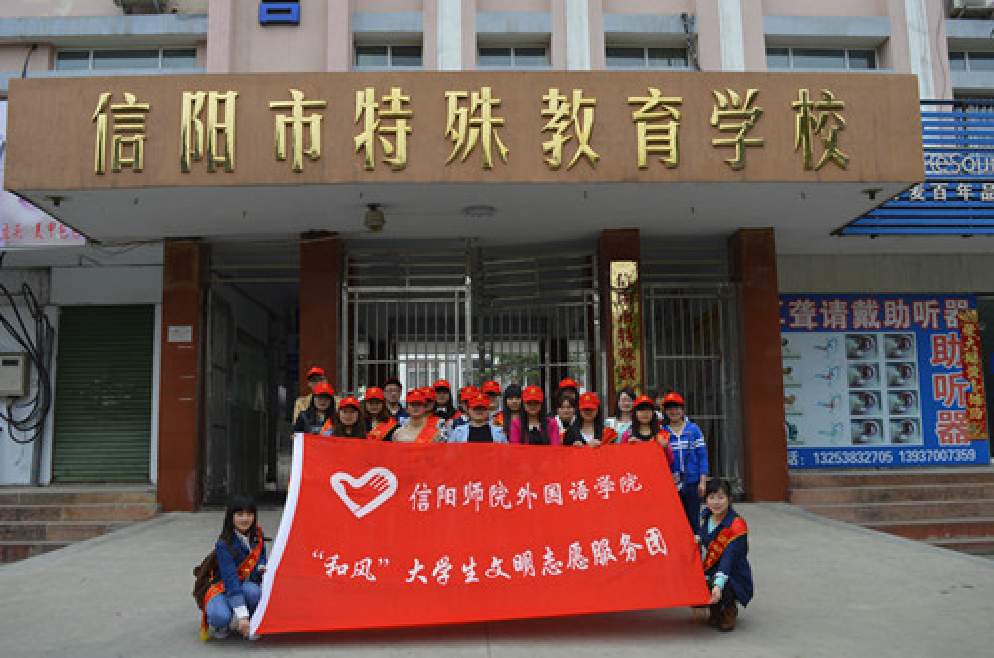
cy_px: 329
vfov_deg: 39.8
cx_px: 497
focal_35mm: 33
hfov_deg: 57.3
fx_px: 909
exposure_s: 1/200
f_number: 7.1
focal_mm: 22
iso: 100
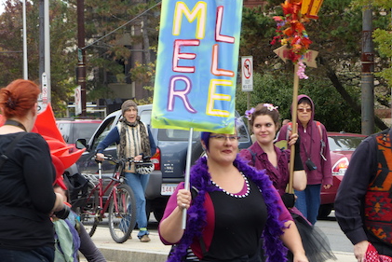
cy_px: 182
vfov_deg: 6.9
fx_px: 2178
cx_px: 166
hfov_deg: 10.3
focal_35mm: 200
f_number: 4
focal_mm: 27.4
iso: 100
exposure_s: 1/200
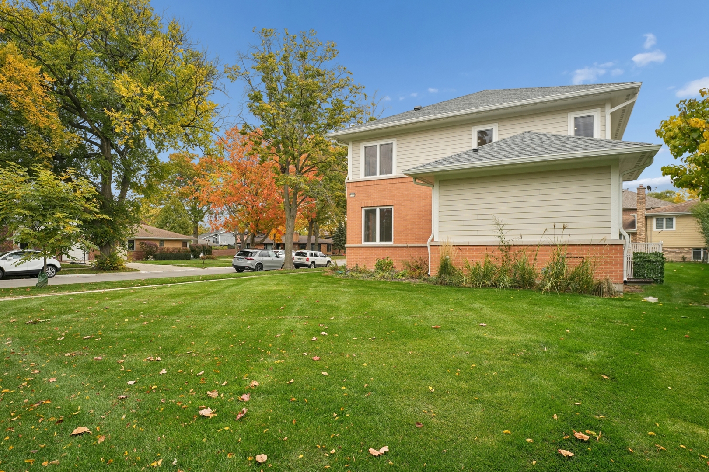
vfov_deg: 62.2
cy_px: 236
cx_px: 354
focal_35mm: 20
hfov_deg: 84.3
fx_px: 392
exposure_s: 1/200
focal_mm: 19.9
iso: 400
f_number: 7.1
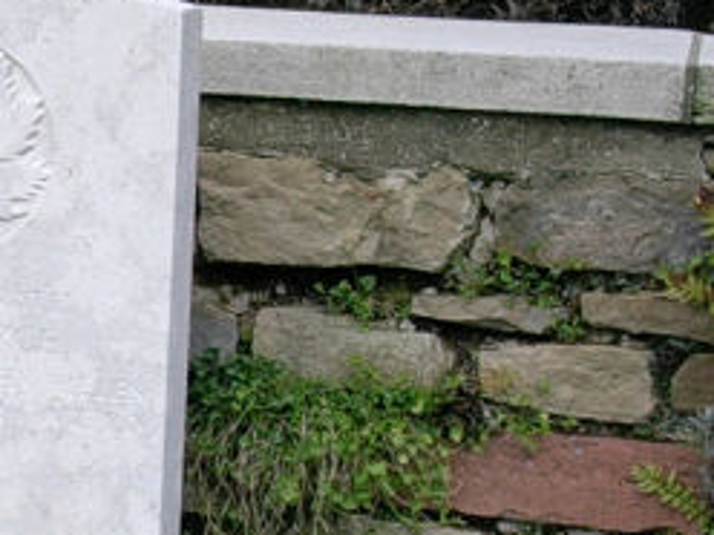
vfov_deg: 13.5
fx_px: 2248
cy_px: 443
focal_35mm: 109
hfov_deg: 17.3
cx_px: -127
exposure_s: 1/228
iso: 70
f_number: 5.8
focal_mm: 6.7
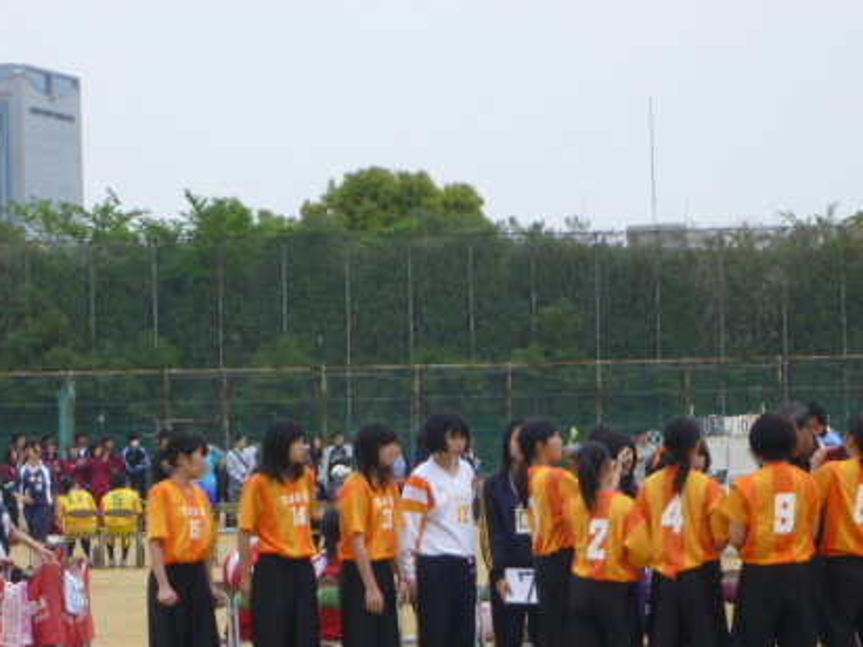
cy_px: 498
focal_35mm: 174
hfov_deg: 11.4
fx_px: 4338
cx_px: 528
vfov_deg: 8.5
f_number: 5.8
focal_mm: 19.9
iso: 80
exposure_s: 1/125
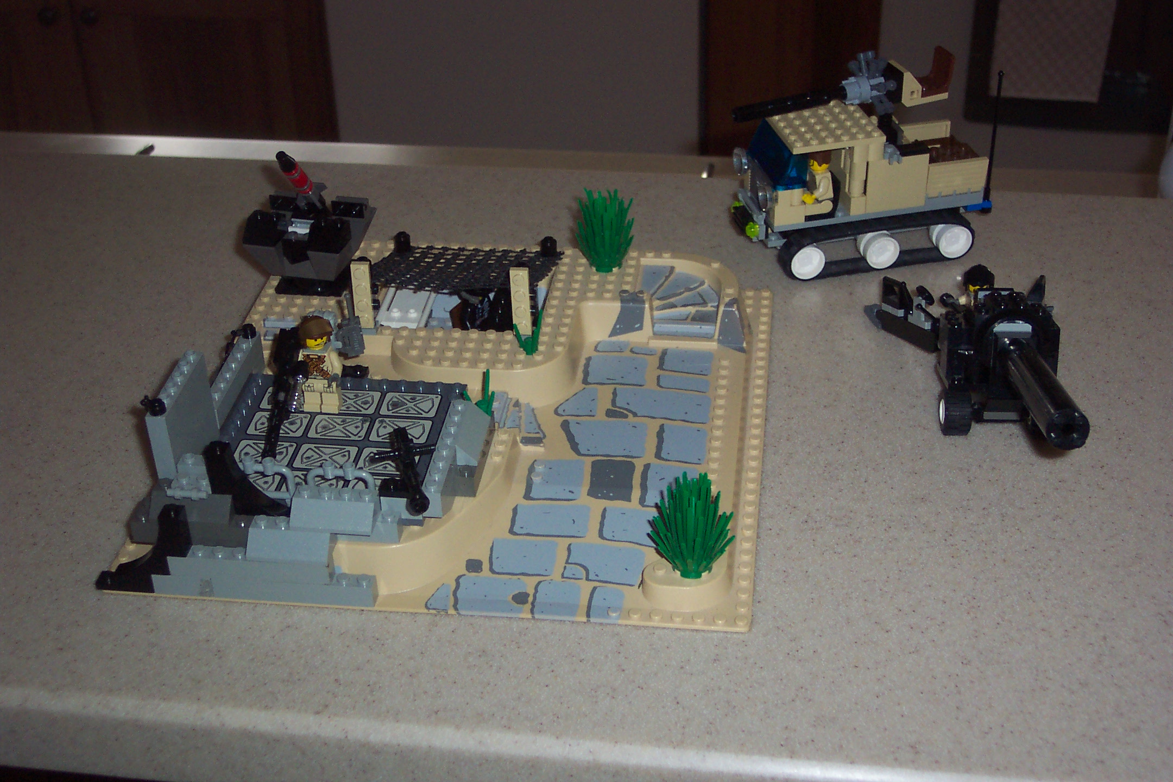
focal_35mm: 51
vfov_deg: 26.5
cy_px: 391
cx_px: 586
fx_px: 1662
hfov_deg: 38.9
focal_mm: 10.7
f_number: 3.4
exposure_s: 1/45
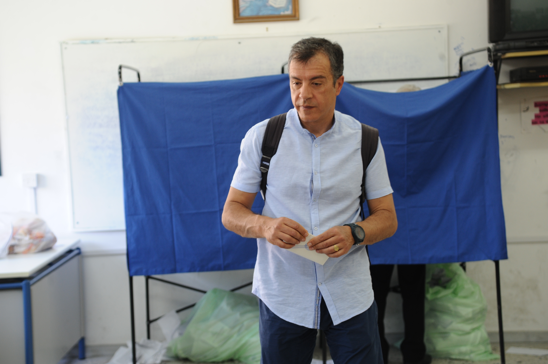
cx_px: 274
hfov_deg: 28.9
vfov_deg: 19.4
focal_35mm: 70
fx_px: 1065
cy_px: 182
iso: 800
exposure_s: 1/125
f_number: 4.5
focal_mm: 70
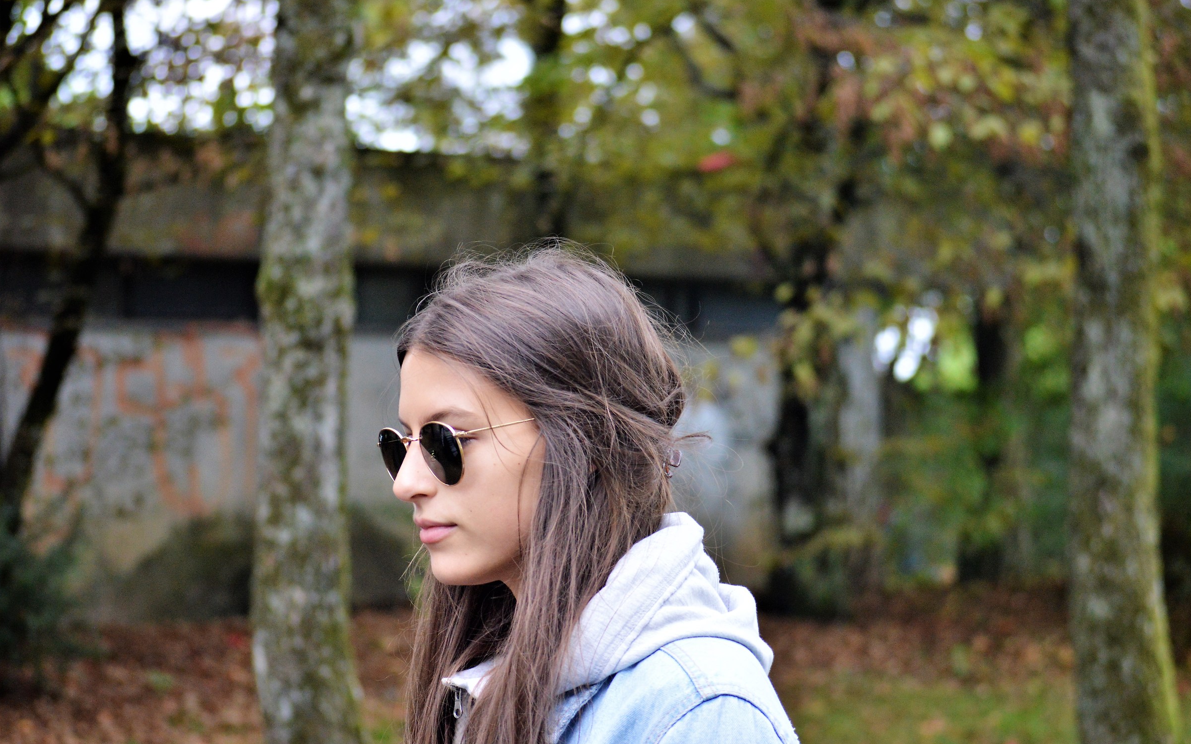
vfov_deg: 14.2
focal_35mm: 92
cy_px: 380
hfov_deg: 22.6
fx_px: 2986
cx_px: 597
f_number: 4.2
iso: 1100
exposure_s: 1/500
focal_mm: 60
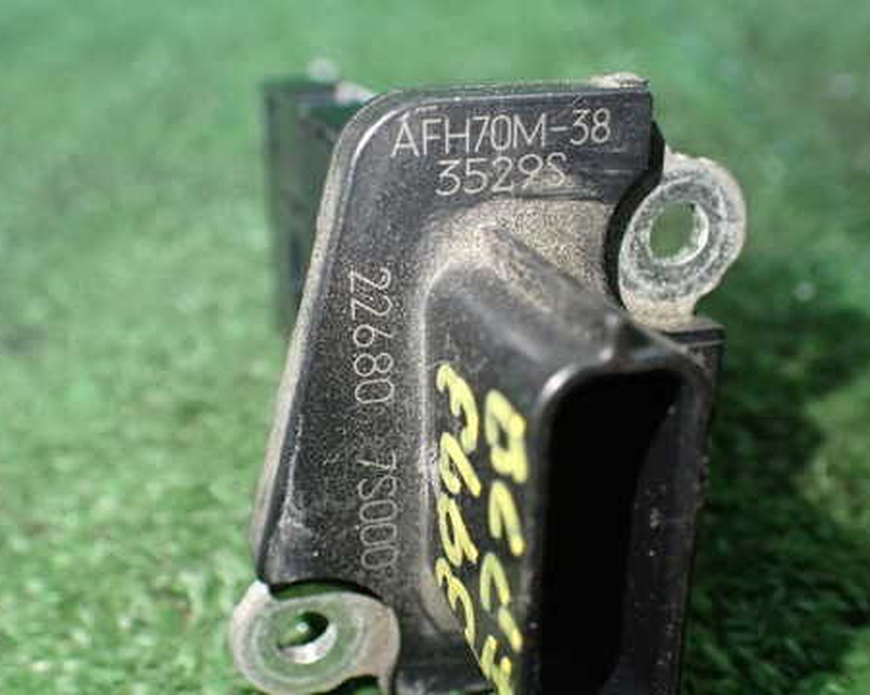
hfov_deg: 46.9
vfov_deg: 38.2
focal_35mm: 39
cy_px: 357
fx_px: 1003
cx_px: 411
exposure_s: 1/100
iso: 800
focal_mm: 5.4
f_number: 2.3
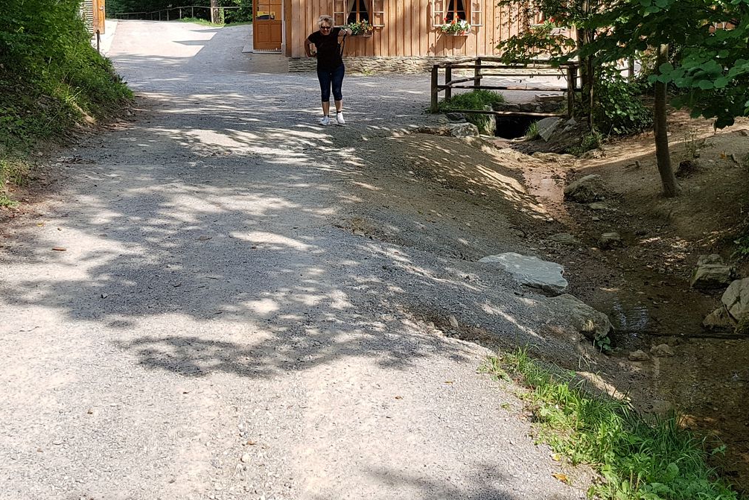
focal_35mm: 43
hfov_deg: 45.4
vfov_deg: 30.2
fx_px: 895
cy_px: 77
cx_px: 415
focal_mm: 4.2
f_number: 1.7
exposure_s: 1/912
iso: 50
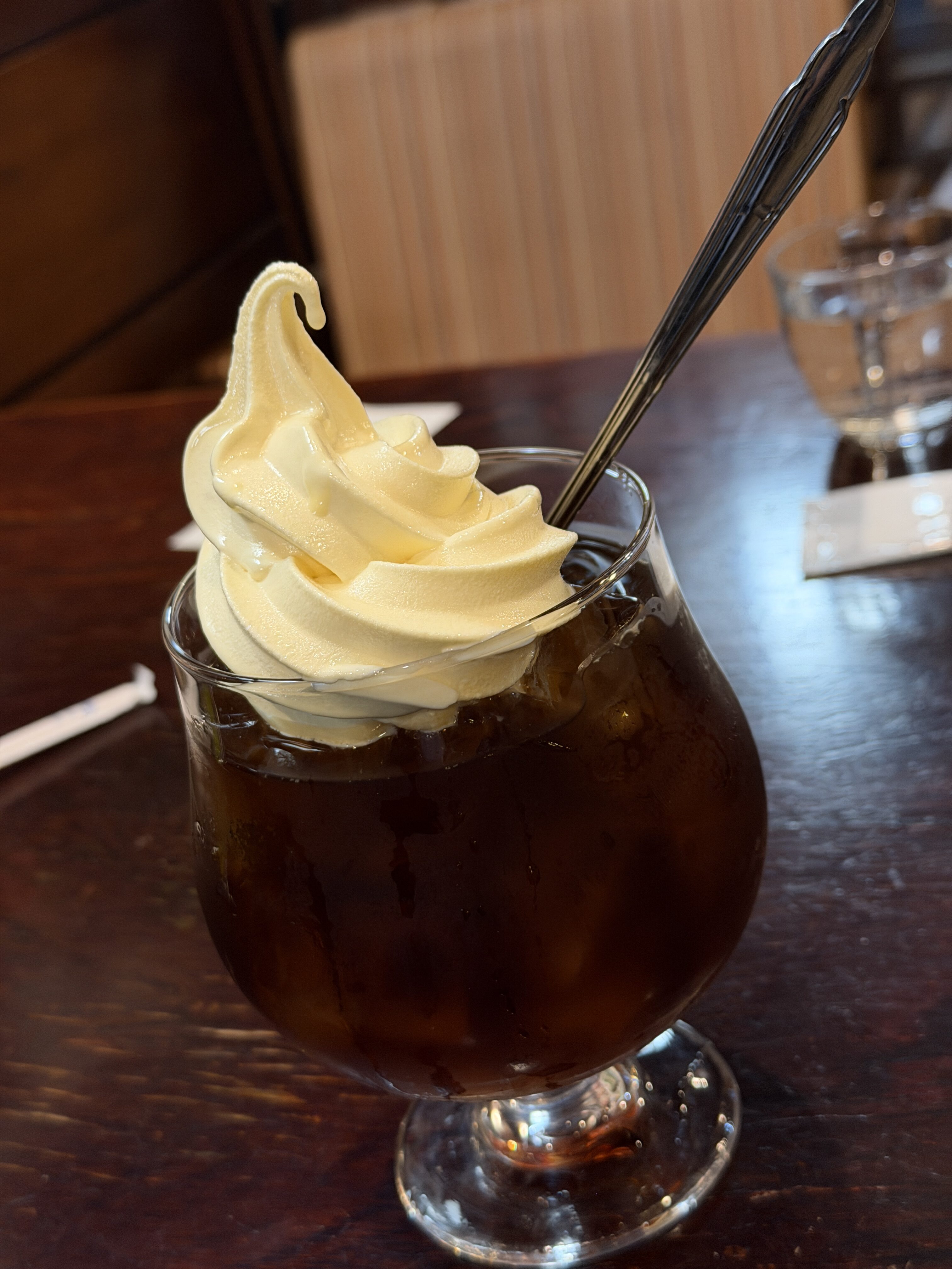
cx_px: 476
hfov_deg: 30.3
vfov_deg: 39.7
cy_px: 634
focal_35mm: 48
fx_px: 1760
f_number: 1.78
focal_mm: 6.76
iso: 320
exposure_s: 1/33
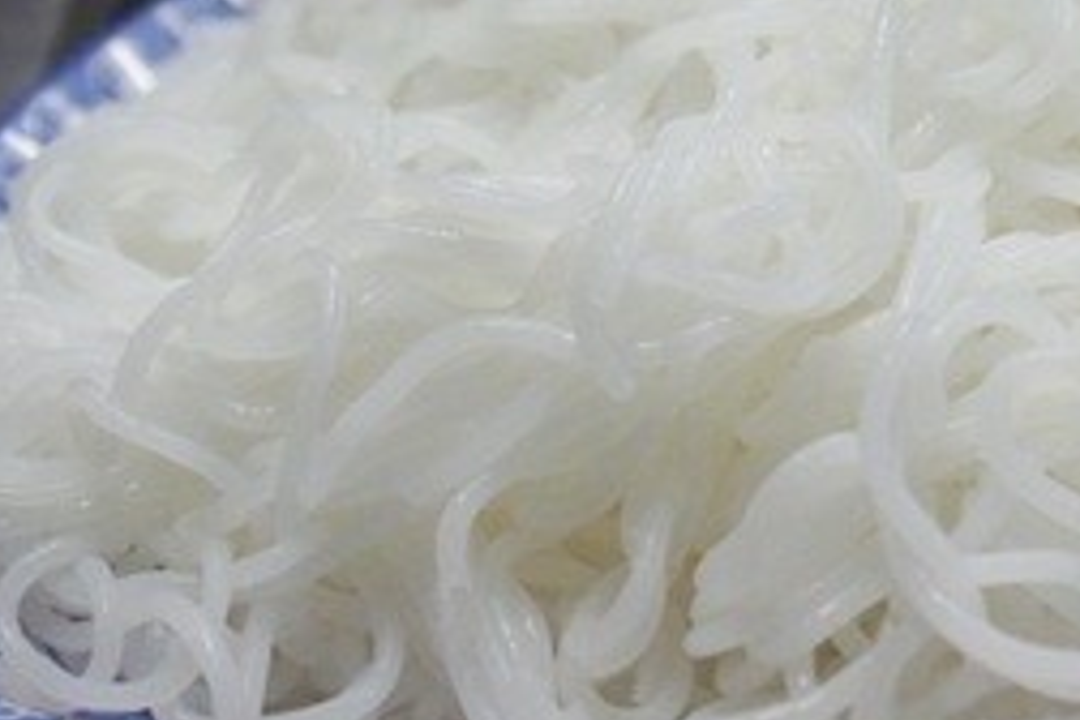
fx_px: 3000
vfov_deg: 13.7
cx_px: 793
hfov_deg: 20.3
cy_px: 234
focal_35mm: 100
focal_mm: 28.13
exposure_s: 1/60
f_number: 5
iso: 1600
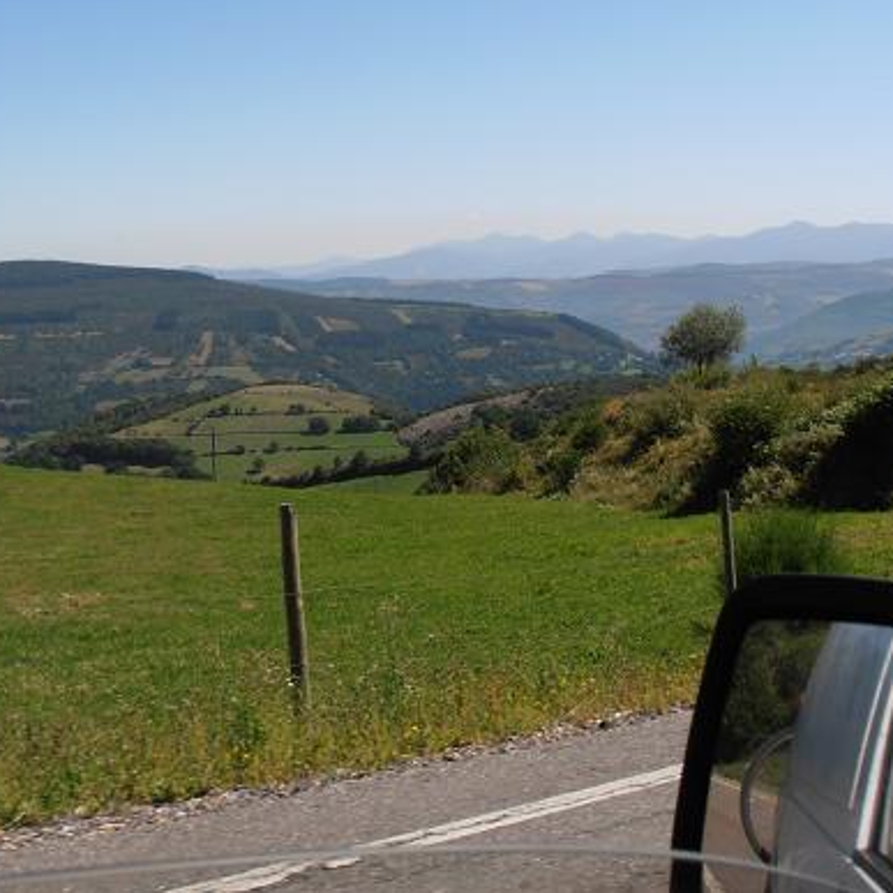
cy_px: 441
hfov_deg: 32.1
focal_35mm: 53
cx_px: 355
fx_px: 1547
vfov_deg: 32.2
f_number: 4.2
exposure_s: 1/1000
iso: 80
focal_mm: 7.87
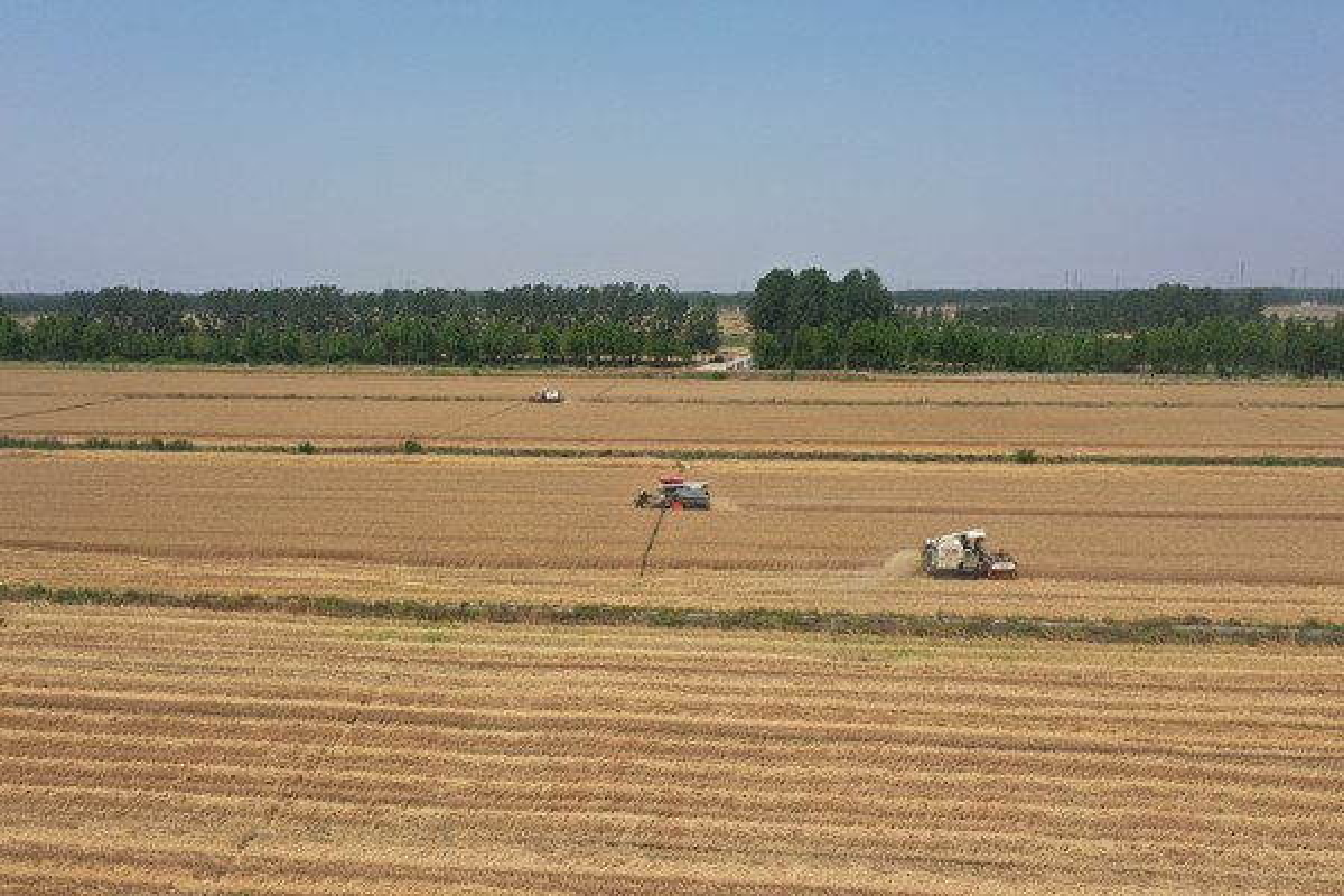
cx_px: 672
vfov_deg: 46.4
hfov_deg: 65.5
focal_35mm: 28
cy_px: 448
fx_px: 1045
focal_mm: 10.26
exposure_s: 1/500
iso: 100
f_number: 6.3
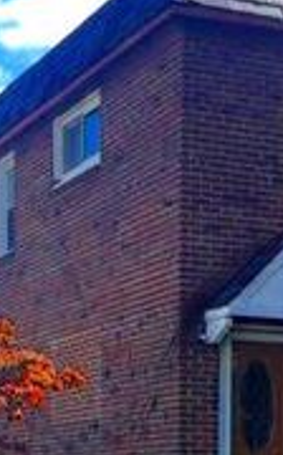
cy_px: 656
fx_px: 1411
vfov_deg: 16.8
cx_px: 169
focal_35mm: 114
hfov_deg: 11.4
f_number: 2.2
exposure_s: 1/964
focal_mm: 4.15
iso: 32
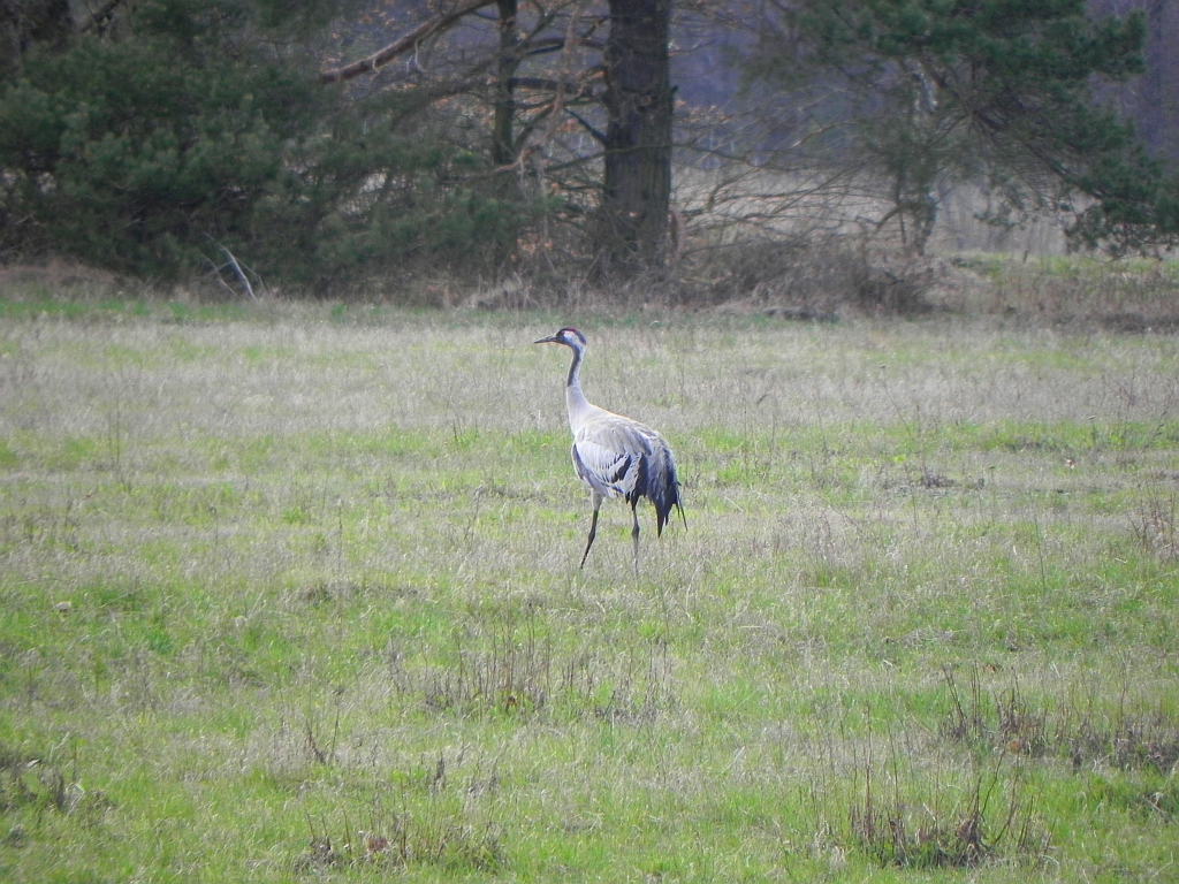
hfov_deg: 2.9
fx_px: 23092
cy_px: 442
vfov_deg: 2.2
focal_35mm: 678
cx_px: 590
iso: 160
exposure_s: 1/161
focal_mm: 120
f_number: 5
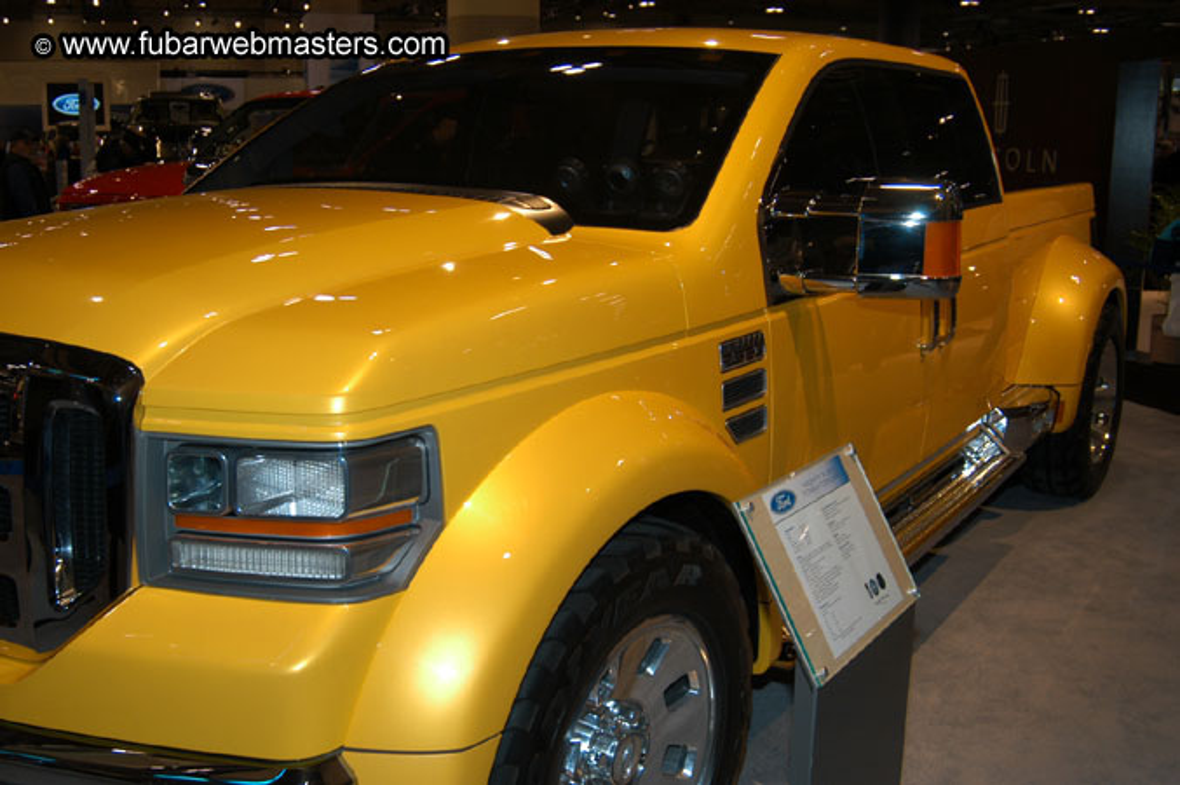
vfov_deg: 36.8
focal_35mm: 36
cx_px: 590
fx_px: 1179
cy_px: 392
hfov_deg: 53.2
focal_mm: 24
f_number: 5
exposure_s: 1/60
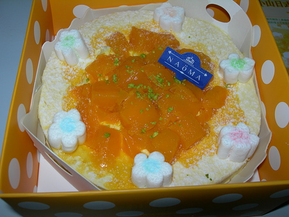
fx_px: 317
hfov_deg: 49.0
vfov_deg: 37.7
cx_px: 144
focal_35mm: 38
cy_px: 108
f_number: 4.8
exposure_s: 1/60.1
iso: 50
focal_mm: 7.8
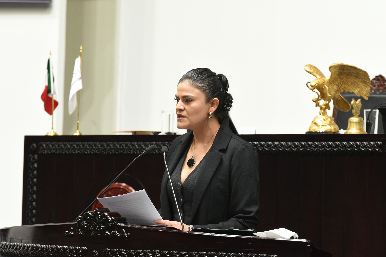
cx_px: 193
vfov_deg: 6.9
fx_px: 2145
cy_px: 128
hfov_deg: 10.3
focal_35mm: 200
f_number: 6.3
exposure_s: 1/80
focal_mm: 200
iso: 2500
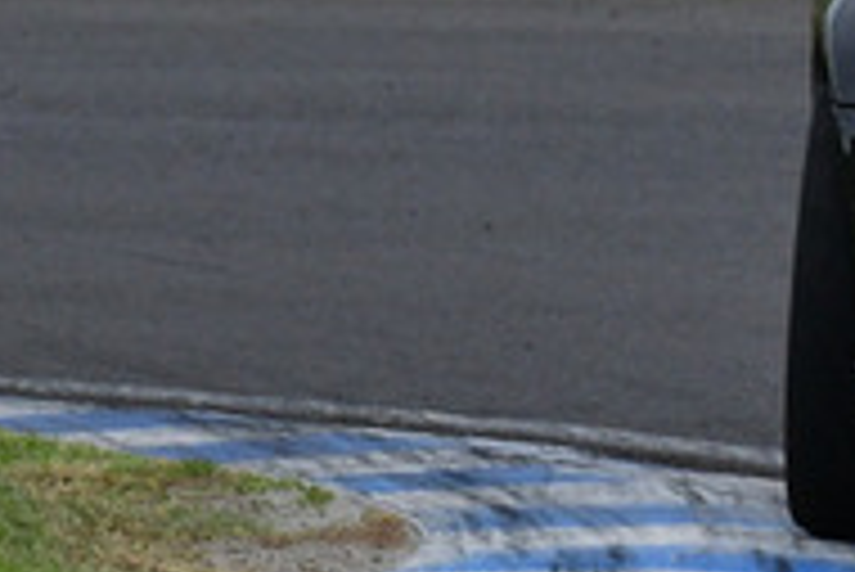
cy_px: -279
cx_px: 1246
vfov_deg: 0.6
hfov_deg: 0.8
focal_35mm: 2462
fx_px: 58515
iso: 1000
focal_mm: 390
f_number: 11
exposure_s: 1/640
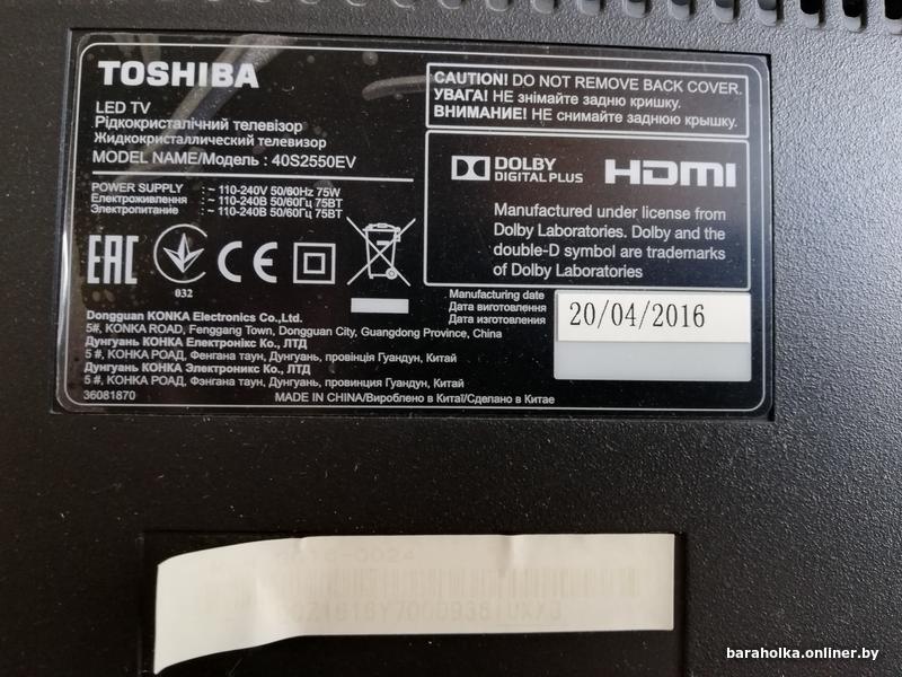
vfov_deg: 51.4
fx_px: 704
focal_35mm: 27
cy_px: 338
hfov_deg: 65.3
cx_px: 451
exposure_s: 1/20
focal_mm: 3.81
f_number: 2.2
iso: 500
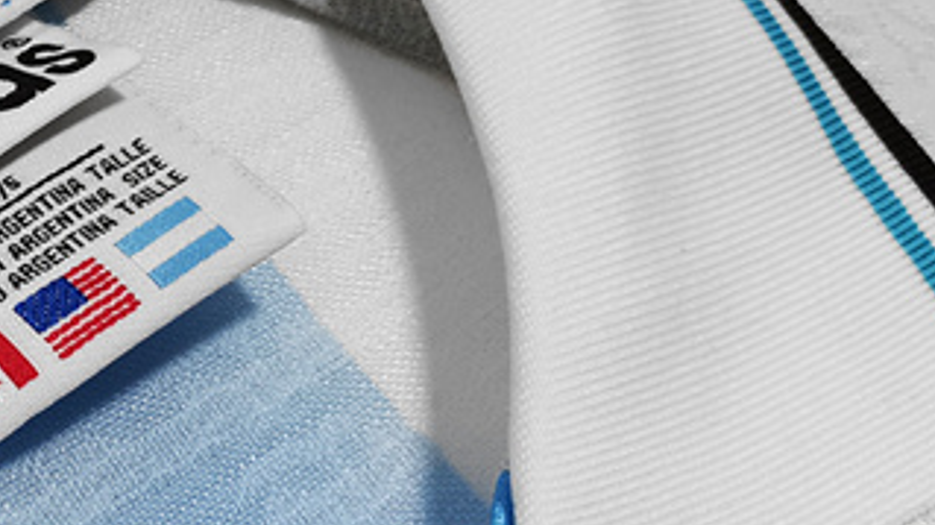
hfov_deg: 21.2
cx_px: -290
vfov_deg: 13.3
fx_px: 2255
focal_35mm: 91
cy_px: 326
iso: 200
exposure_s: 1/100
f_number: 1.8
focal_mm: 5.58
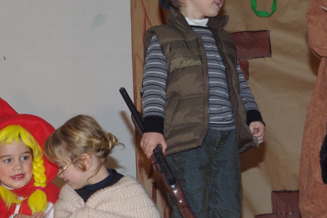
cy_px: 189
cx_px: 39
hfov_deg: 13.6
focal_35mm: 150
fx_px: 1362
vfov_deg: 9.1
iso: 400
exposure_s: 1/60
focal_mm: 50
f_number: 5.6
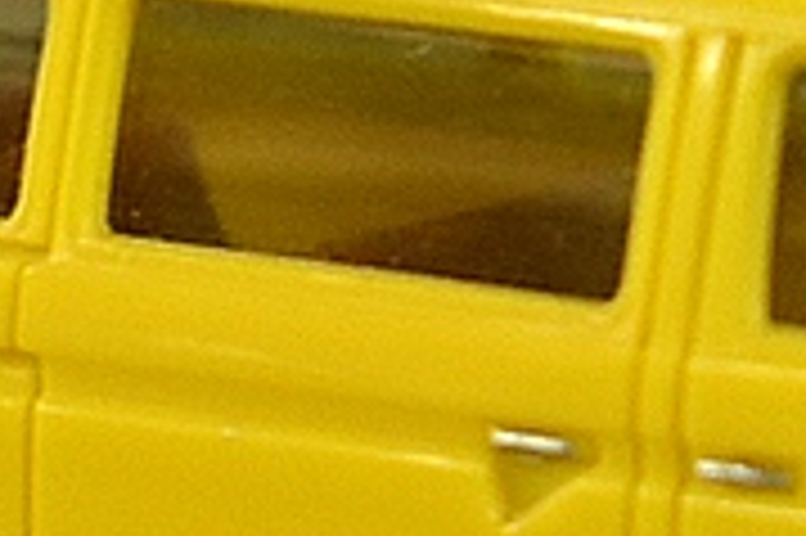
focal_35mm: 369
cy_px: 263
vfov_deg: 3.7
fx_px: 8259
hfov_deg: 5.6
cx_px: 581
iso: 800
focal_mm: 55
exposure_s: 1/60
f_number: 5.6
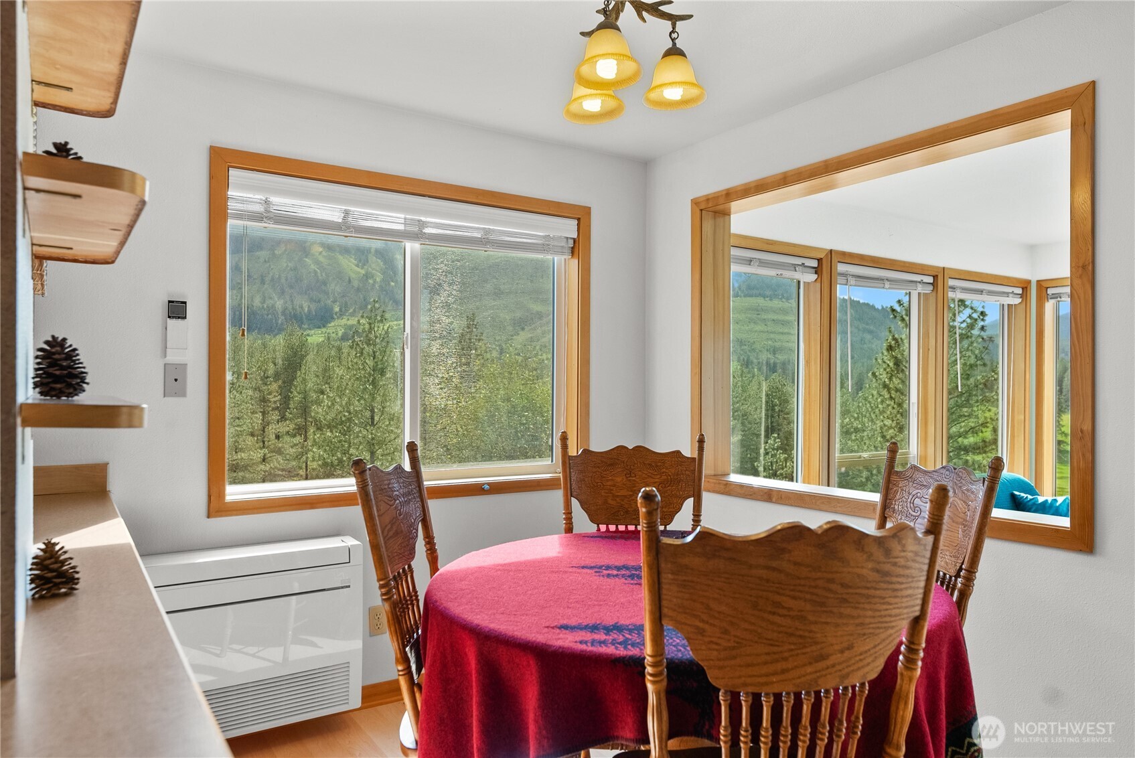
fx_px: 757
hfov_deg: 73.7
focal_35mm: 24
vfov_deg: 53.2
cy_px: 379
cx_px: 568
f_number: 5.6
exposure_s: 1/100
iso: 400
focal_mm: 24
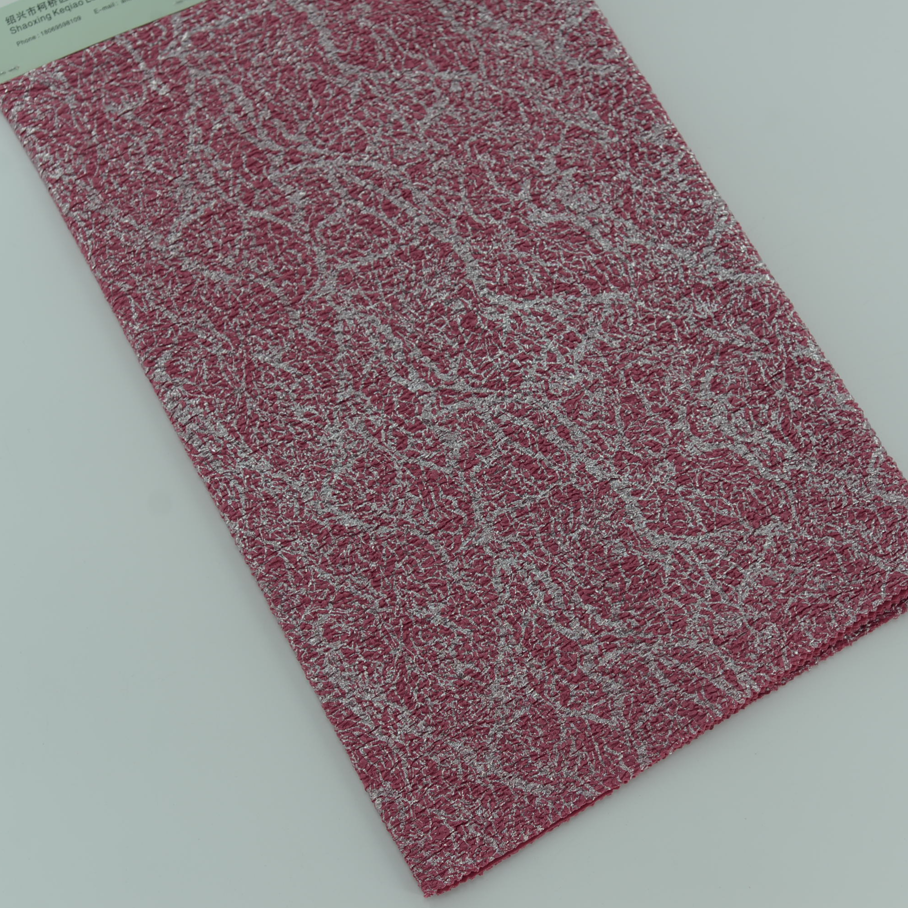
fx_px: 1899
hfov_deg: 26.9
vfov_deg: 26.9
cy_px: 454
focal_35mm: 64
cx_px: 504
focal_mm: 50
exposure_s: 1/250
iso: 100
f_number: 4
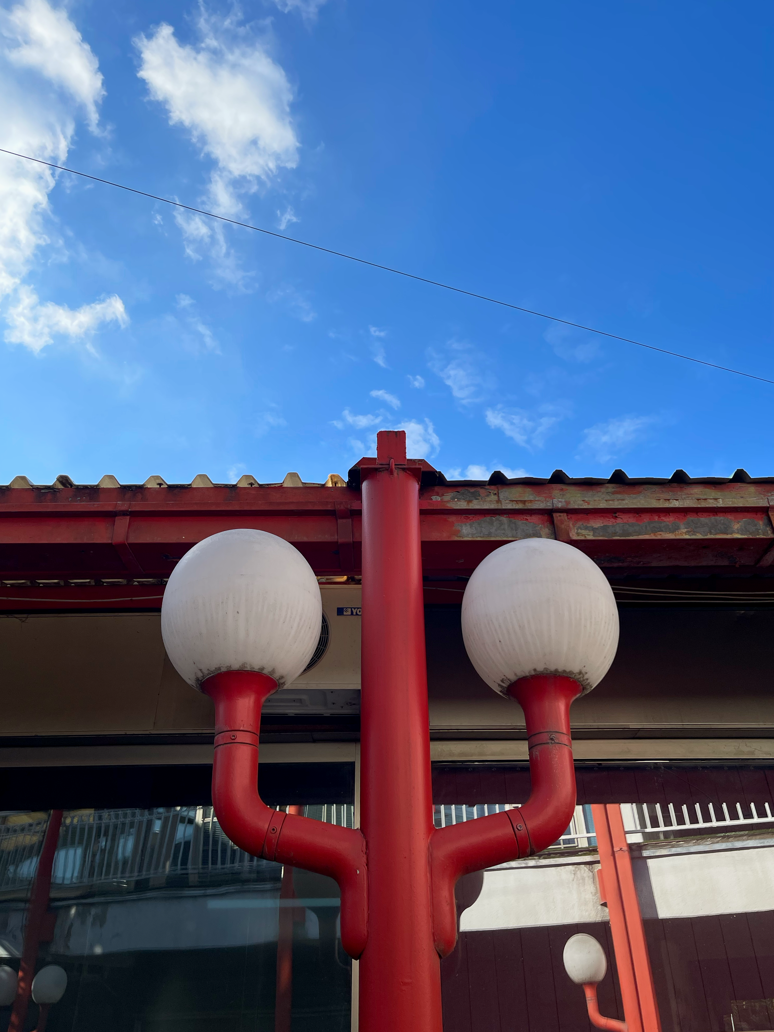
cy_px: 516
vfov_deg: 67.3
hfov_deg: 53.1
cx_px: 387
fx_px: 775
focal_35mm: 26
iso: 32
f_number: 1.6
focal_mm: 5.1
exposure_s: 1/3003
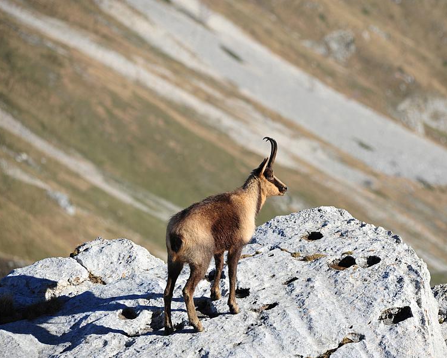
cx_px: 263
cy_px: 179
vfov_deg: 3.6
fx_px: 5689
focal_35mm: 430
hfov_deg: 4.5
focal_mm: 380
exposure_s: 1/400
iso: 250
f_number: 10
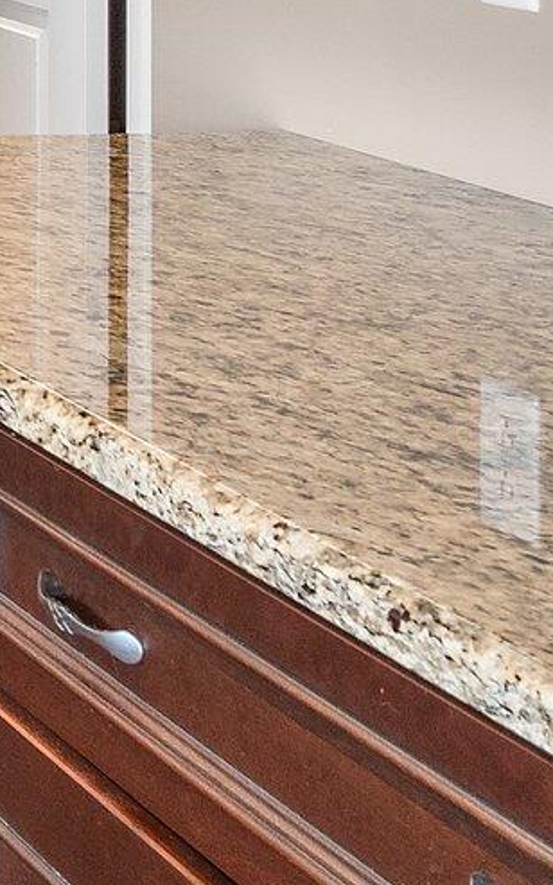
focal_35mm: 110
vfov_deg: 17.6
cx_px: -1097
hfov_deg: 9.4
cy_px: -310
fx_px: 2653
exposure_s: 1/4
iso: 800
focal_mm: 17.4
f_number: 10
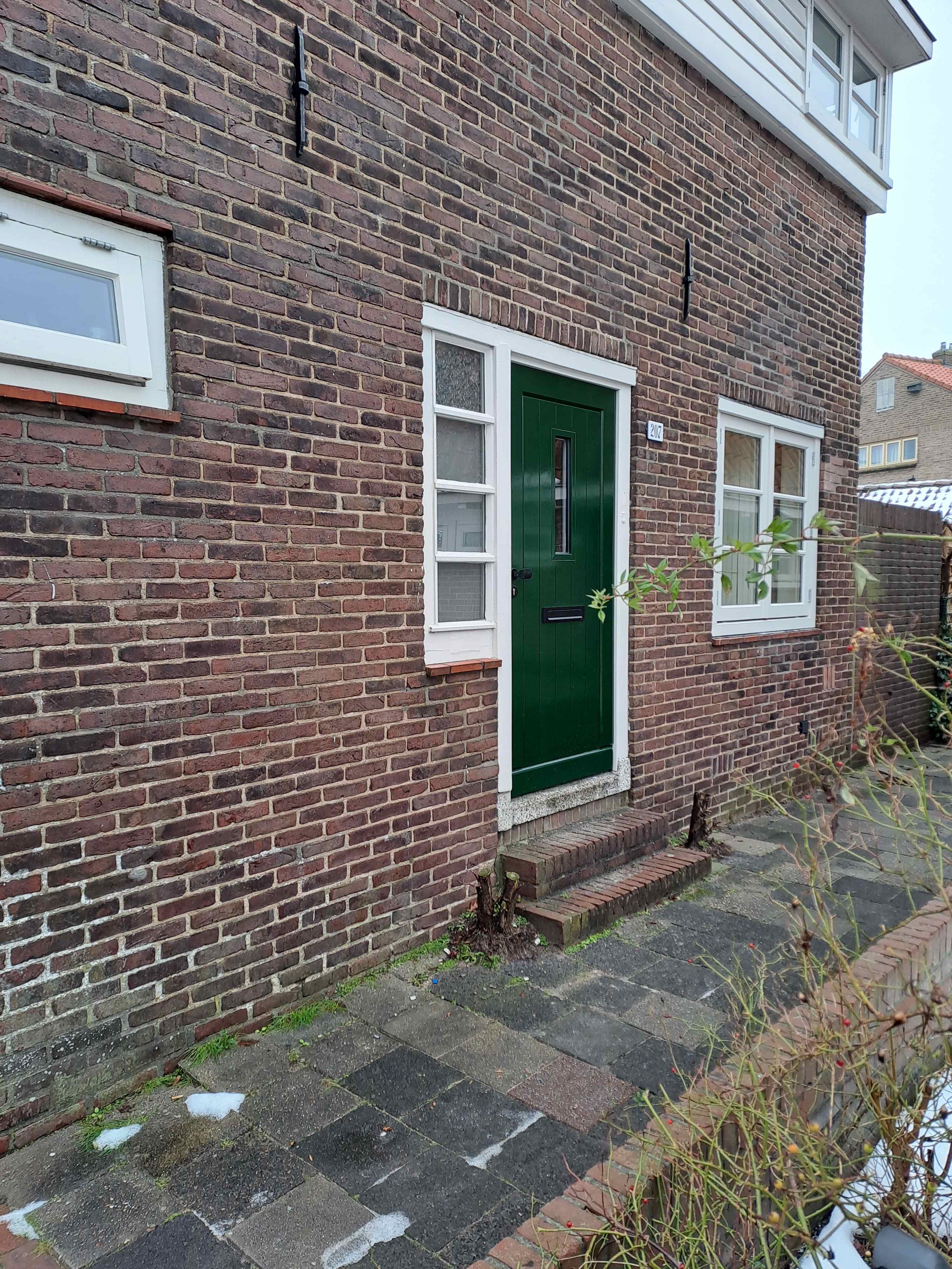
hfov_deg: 54.9
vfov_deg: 69.4
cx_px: 476
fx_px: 917
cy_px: 634
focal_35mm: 25
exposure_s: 1/100
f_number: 1.8
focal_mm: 4.65
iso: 40
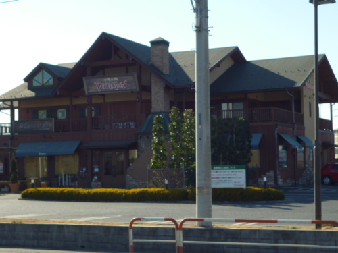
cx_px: 169
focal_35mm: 70
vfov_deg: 21.0
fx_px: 683
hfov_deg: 27.8
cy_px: 126
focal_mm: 12.5
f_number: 5
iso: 100
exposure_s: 1/250
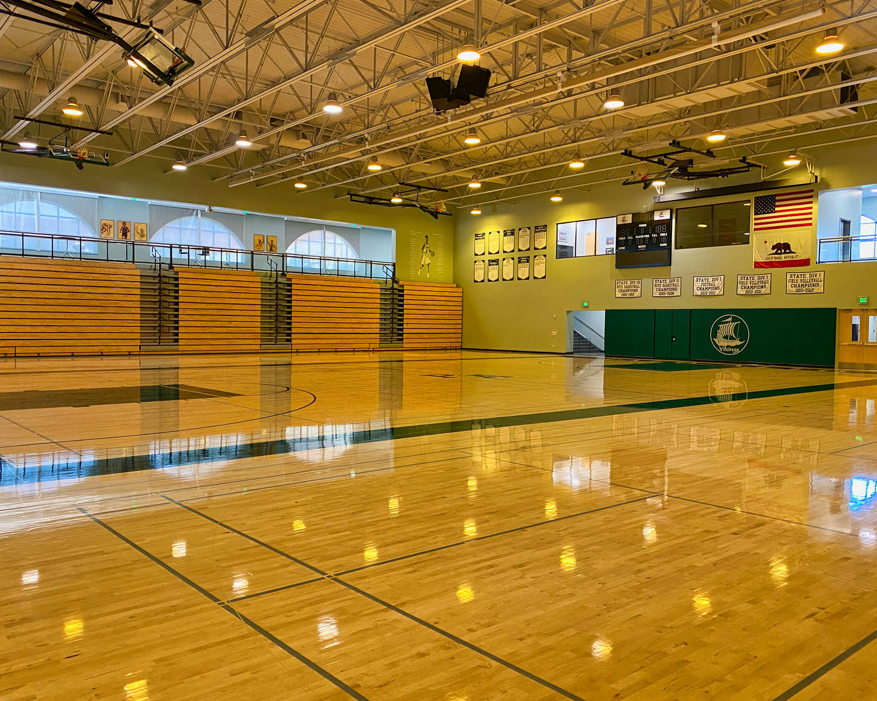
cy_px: 358
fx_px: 727
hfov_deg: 62.1
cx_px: 406
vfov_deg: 51.5
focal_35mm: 28
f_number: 1.8
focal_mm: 4.25
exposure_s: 1/60
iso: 200
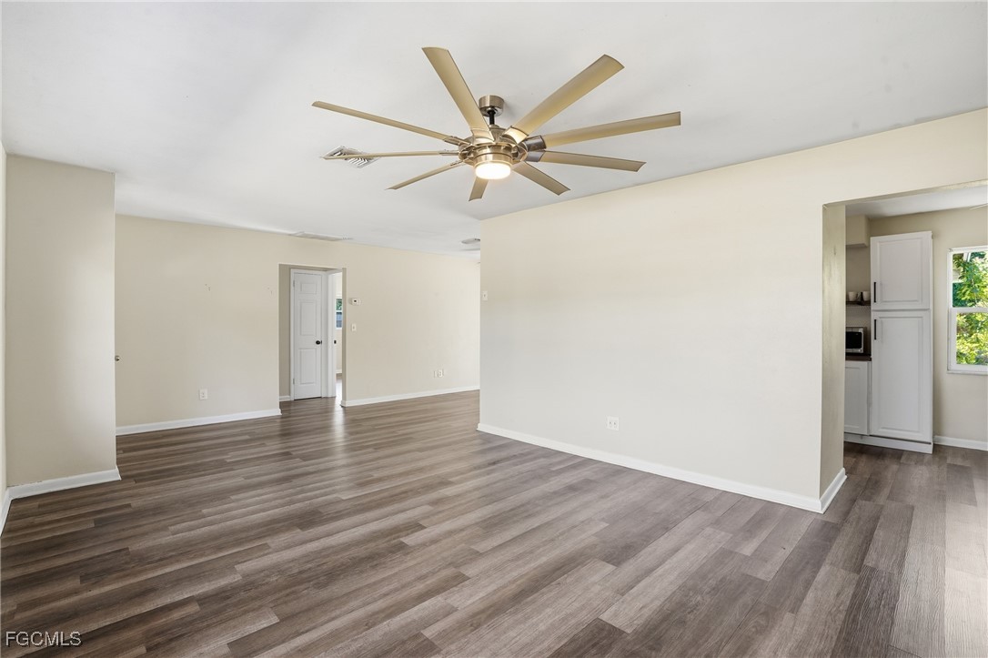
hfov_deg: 96.8
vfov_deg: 73.7
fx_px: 439
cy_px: 329
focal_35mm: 16
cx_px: 494
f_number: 9
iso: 400
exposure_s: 1/50
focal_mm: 16
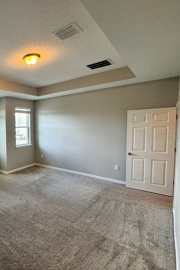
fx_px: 150
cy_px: 136
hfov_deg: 49.6
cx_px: -3
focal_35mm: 20
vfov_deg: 84.0
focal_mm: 2.22
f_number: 2.2
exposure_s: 1/120
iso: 200
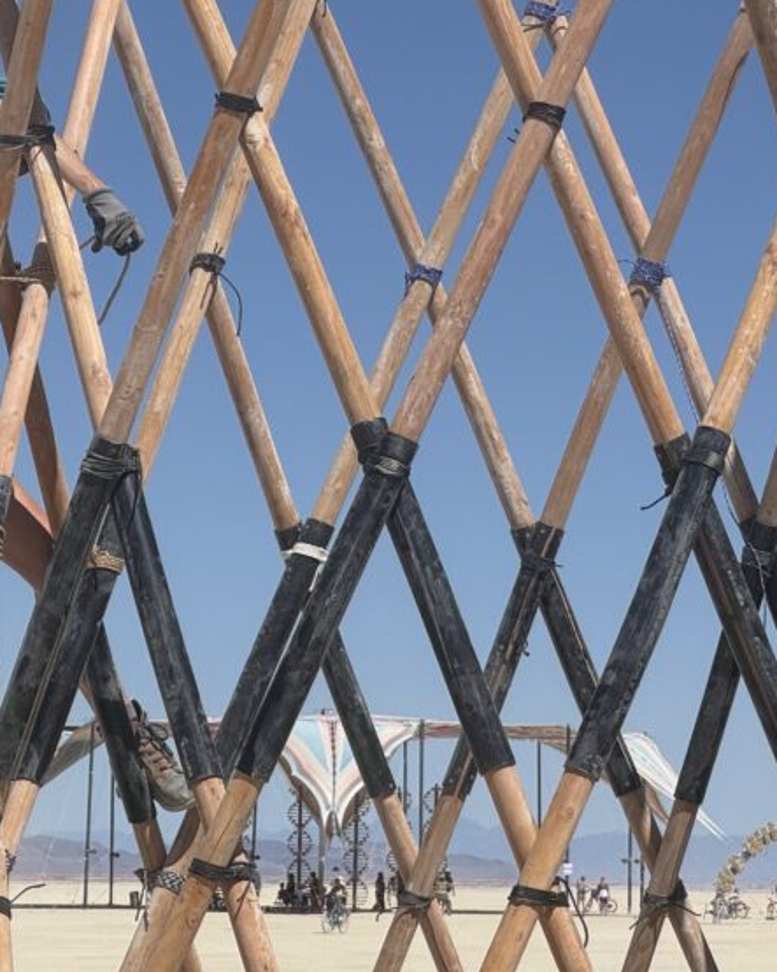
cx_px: 446
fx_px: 3997
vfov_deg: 13.9
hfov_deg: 11.1
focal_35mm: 139
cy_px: 525
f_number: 2.8
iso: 32
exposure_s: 1/1623
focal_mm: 9
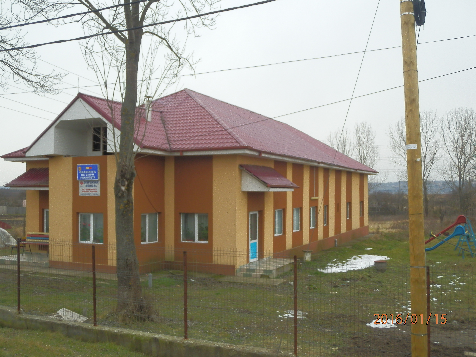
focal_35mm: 40
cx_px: 238
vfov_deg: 36.0
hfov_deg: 46.8
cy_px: 178
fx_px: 550
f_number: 4
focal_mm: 7.2
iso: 200
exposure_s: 1/320
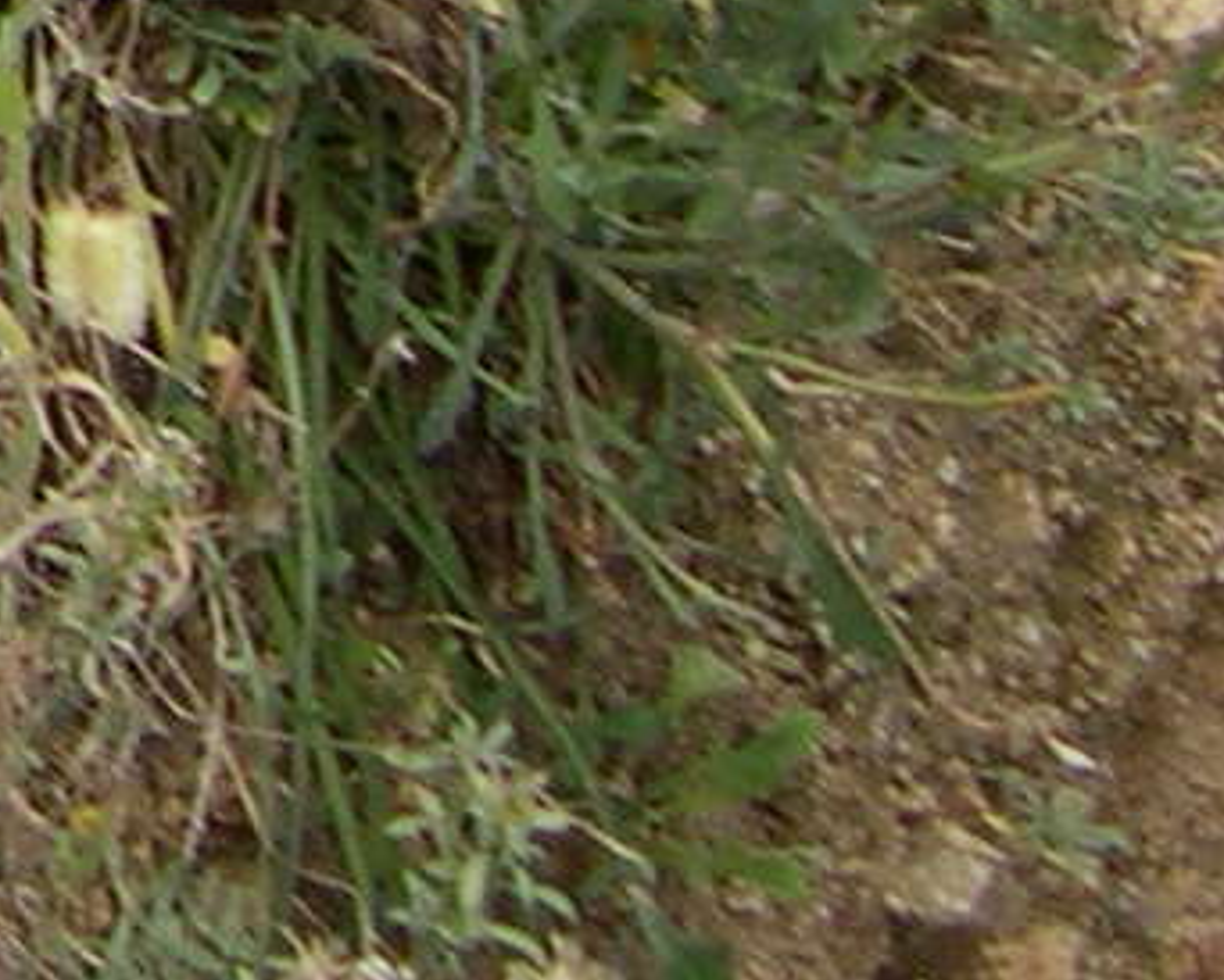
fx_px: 7068
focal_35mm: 195
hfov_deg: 8.7
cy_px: -1409
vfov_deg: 7.4
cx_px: -1993
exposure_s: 1/496
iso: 100
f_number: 2.8
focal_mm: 8
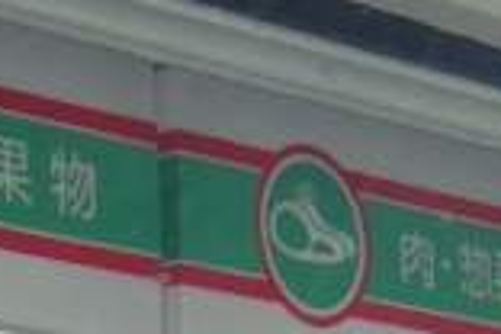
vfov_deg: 5.1
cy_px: 642
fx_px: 3688
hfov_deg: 7.8
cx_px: 234
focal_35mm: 265
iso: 200
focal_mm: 11.1
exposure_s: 1/60
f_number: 4.6
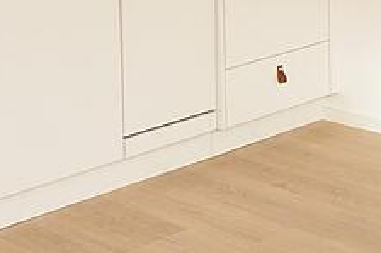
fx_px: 1343
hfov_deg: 16.0
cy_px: -179
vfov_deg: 10.3
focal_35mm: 127
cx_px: 82
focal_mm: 35
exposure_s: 1/200
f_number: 3.5
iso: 100
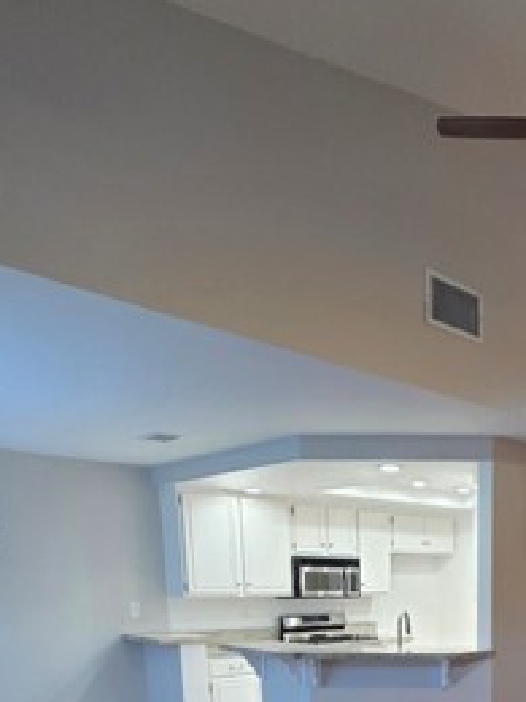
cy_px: 710
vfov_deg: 46.9
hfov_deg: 39.7
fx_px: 648
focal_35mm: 32
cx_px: 507
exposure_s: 1/60
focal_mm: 2.2
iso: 200
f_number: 1.9
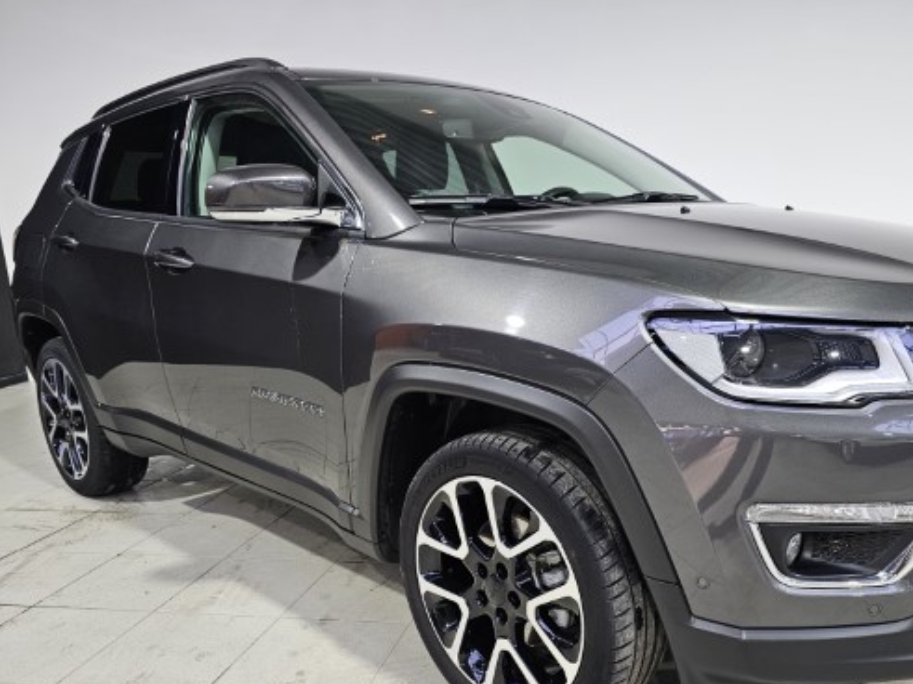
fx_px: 791
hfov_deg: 59.3
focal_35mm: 30
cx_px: 563
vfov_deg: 46.4
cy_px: 424
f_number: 1.7
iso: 200
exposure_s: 1/100
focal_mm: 6.3
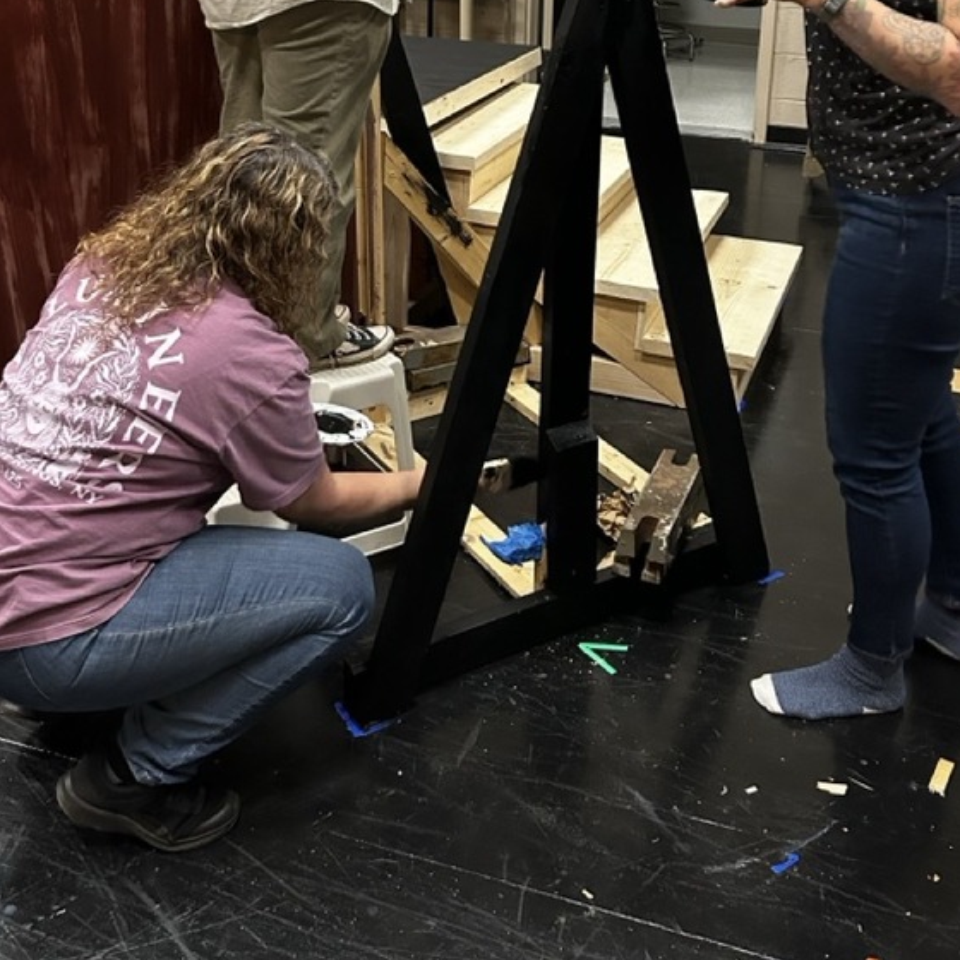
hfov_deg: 40.0
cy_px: 195
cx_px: 490
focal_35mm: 42
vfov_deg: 38.6
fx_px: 1318
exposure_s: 1/42
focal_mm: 5.7
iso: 500
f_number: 1.5
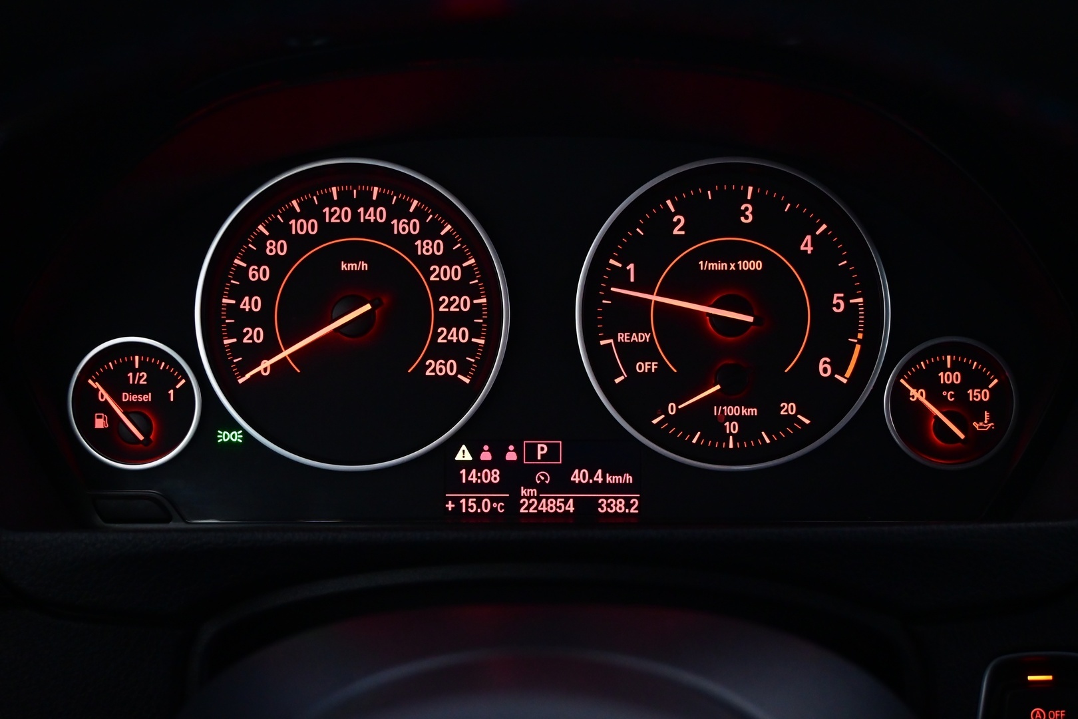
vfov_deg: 31.9
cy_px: 360
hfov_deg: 46.4
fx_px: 1258
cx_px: 539
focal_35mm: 42
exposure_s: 1/25
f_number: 4.5
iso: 2000
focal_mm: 28
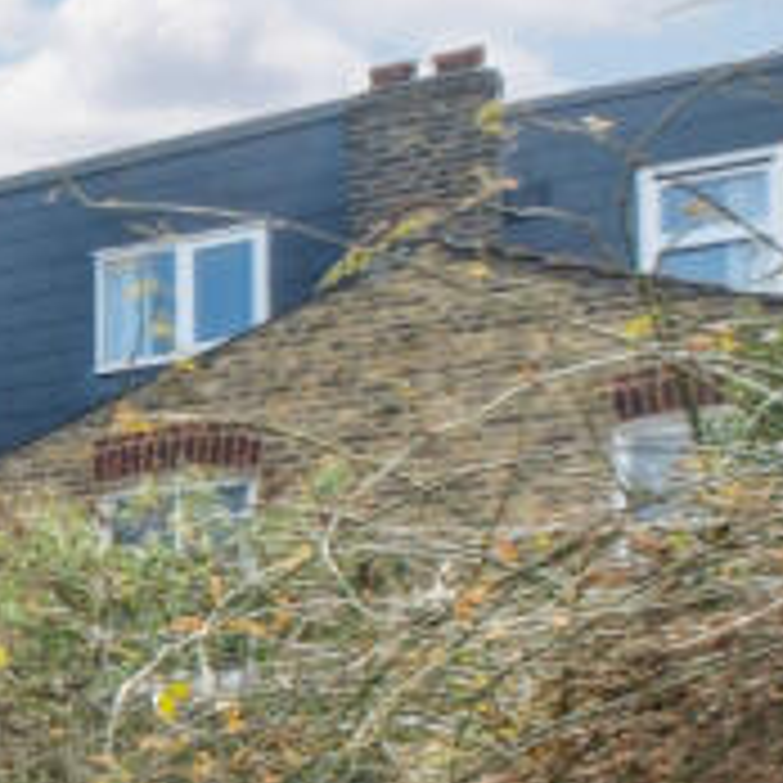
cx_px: -1246
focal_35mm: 75
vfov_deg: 21.6
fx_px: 1919
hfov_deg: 13.6
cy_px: 916
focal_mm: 10
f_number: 8
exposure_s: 1/640
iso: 640
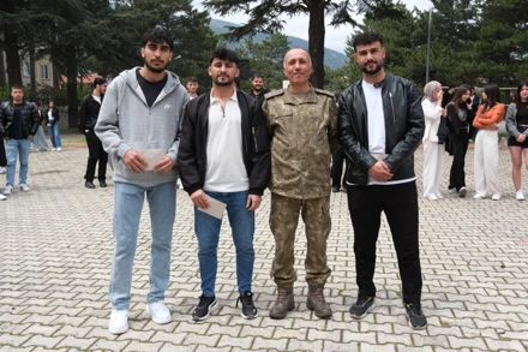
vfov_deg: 38.9
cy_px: 176
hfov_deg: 55.8
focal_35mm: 34
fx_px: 498
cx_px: 264
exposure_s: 1/4000
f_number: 5.6
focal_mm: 22.7
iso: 2000
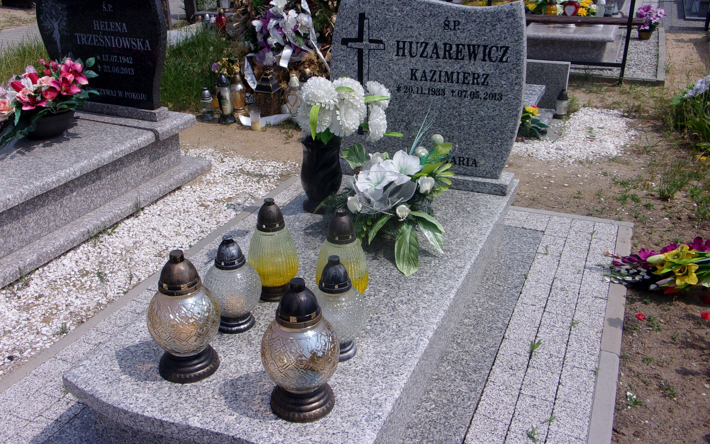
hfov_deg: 58.0
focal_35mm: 33
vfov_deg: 38.3
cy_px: 211
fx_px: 639
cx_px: 320
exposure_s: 1/170
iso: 80
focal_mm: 5.1
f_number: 10.8
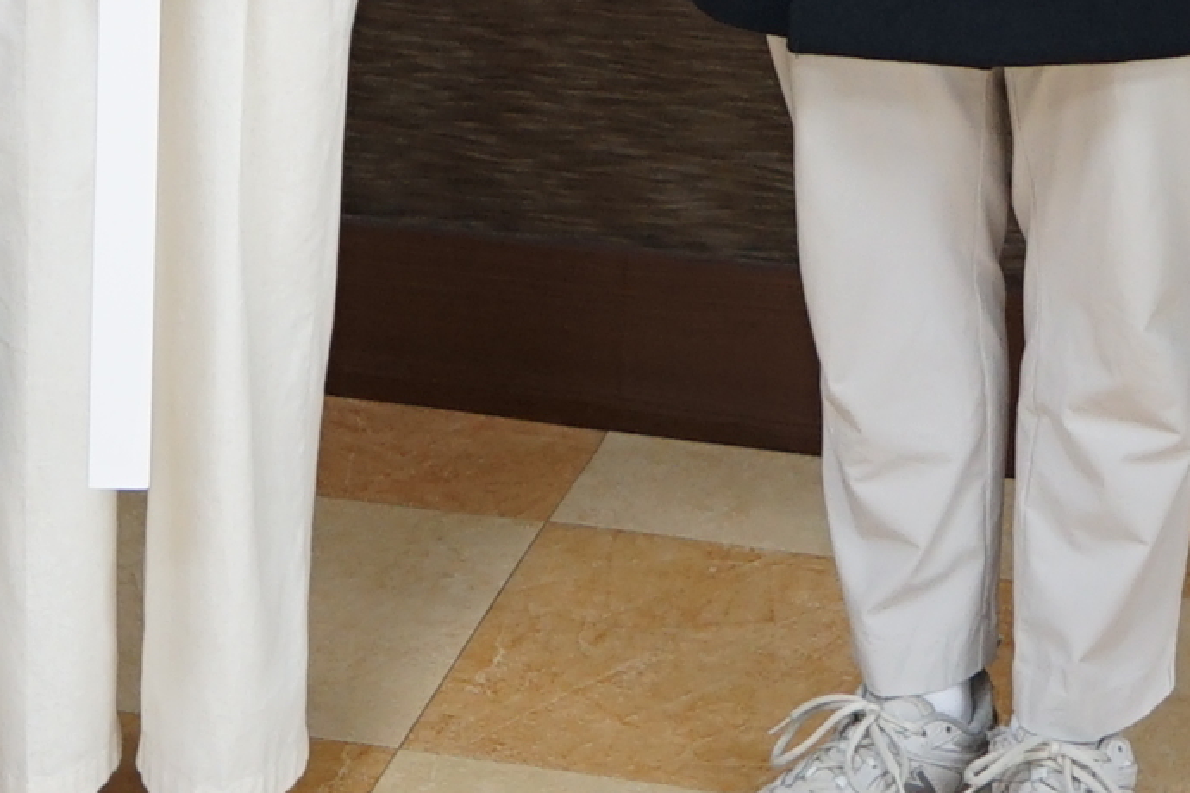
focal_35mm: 137
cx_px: 524
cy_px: -821
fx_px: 4528
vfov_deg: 9.3
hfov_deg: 15.0
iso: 640
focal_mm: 24
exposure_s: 1/60
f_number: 4
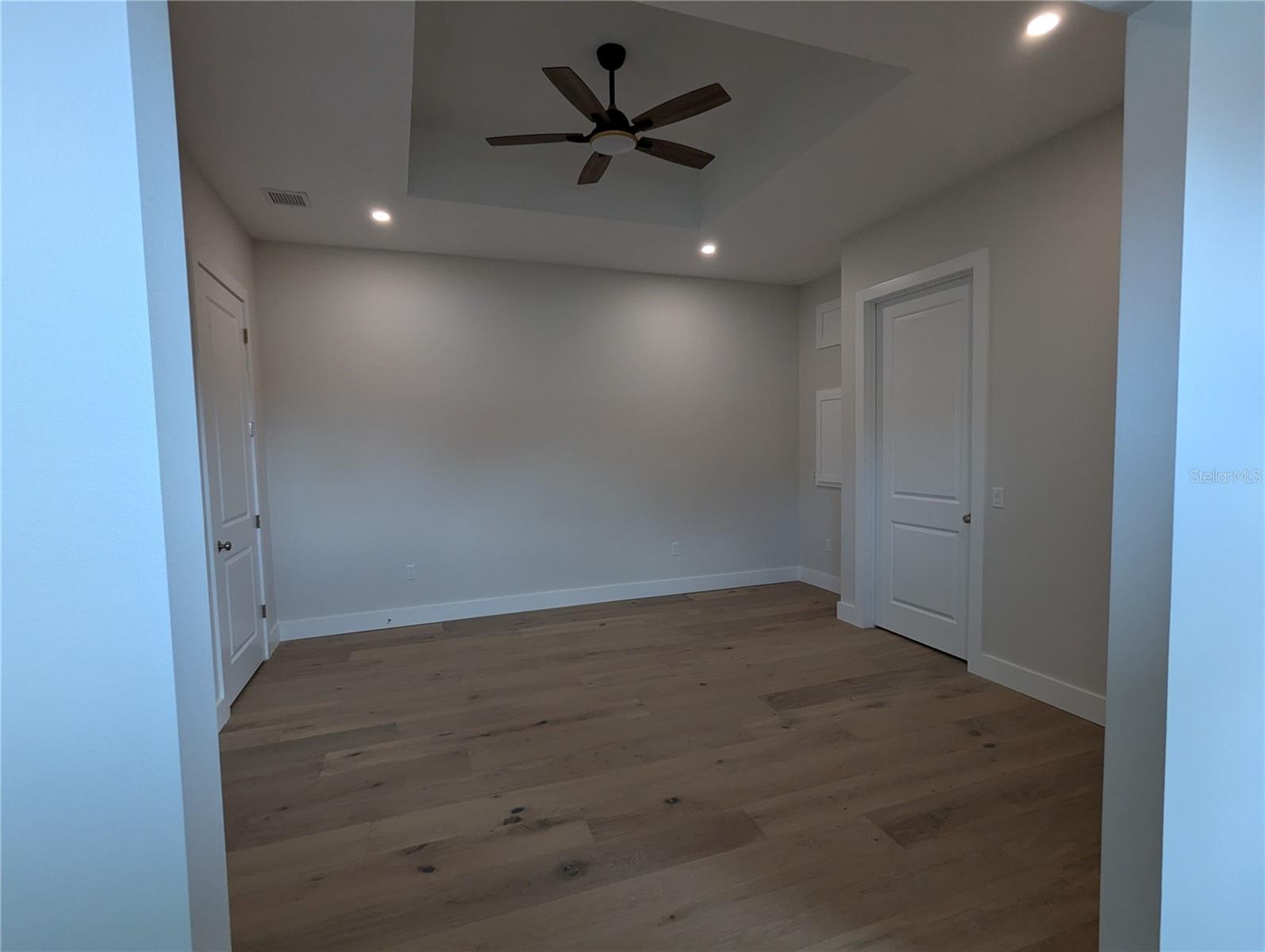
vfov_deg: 78.2
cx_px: 632
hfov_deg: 94.4
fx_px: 585
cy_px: 476
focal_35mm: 16
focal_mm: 2.35
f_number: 2.2
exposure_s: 1/120
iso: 173
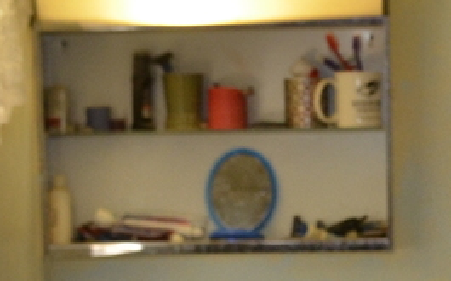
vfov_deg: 6.9
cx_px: 448
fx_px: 2308
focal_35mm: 188
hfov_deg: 11.1
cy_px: 368
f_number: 4
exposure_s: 1/60
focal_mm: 20
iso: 800
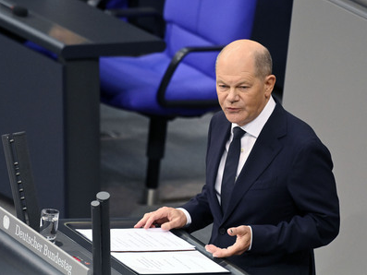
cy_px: 138
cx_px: 191
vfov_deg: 3.7
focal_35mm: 404
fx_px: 4285
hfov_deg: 4.9
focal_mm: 370
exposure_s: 1/400
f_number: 5.6
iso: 10000
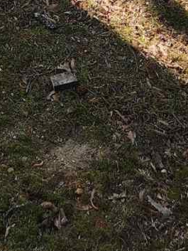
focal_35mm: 150
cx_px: -26
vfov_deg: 10.3
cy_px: -455
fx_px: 1086
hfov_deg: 9.8
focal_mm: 5.4
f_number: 1.8
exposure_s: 1/526
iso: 20
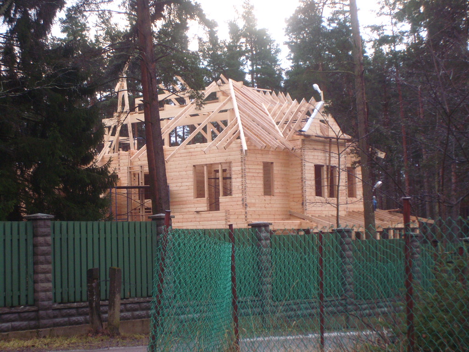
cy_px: 176
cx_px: 234
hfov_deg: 24.4
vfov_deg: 18.4
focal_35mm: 80
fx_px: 1084
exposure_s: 1/60
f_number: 4.3
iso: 200
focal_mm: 13.39
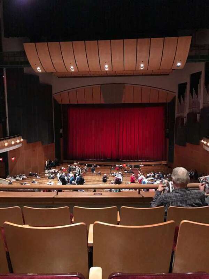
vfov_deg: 63.4
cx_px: 104
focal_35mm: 28
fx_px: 225
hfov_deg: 49.7
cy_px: 140
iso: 100
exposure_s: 1/4
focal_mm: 3.99
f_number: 1.8
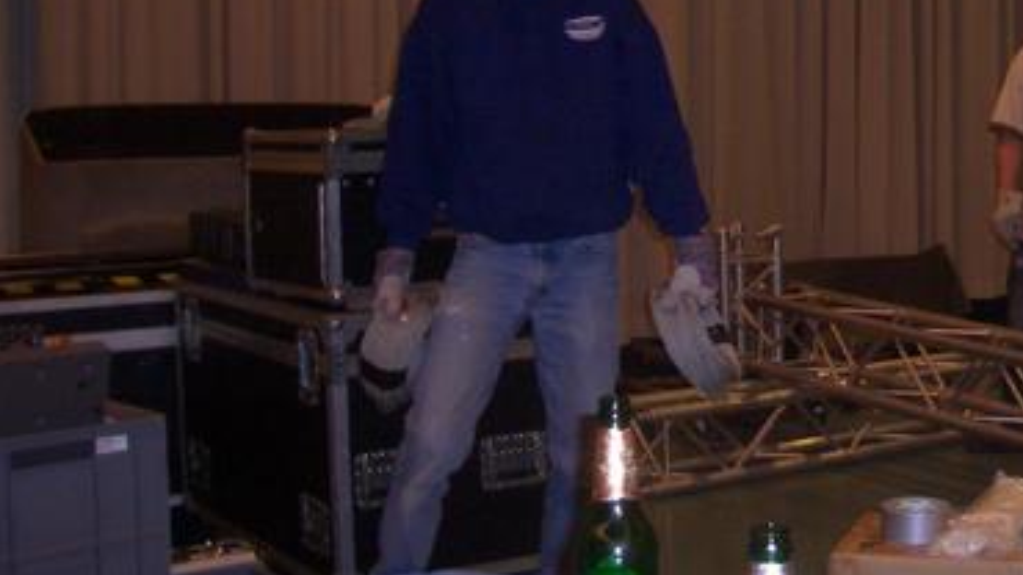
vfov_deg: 18.1
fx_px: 1790
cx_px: 874
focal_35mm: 66
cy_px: 144
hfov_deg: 30.8
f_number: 2.6
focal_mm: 5.8
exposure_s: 1/60
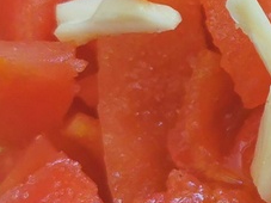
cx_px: 401
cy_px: 93
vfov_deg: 10.4
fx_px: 1119
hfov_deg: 13.1
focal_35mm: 143
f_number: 1.6
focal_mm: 5.56
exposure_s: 1/158
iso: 50
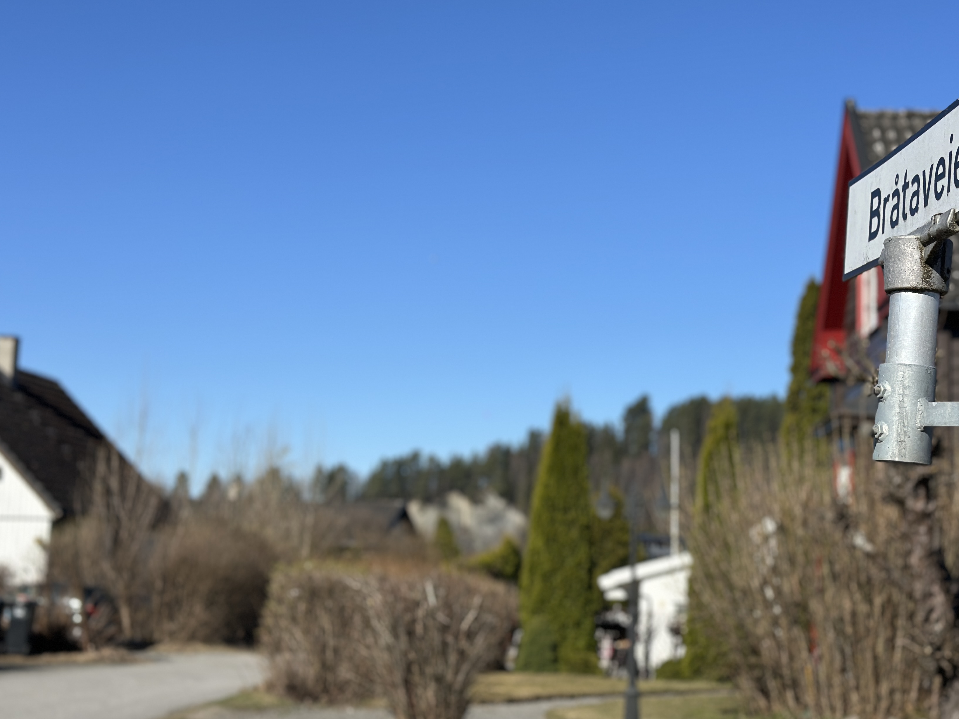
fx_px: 1635
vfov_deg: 24.8
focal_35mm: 59
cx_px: 543
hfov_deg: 32.7
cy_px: 334
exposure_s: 1/6623
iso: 100
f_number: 1.78
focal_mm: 6.86
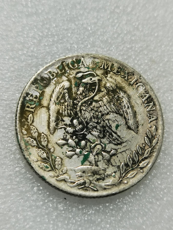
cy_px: 115
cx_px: 86
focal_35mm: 58
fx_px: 386
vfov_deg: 33.2
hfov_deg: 25.2
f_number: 1.9
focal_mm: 6.67
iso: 64
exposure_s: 1/100
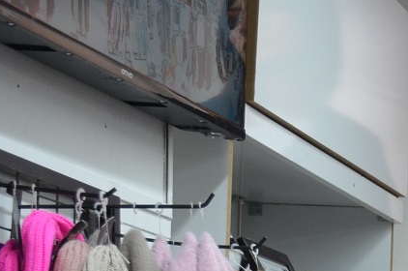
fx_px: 1849
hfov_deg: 11.2
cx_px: 850
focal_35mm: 163
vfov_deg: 8.0
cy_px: 539
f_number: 5
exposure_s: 1/100
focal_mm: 23
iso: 400
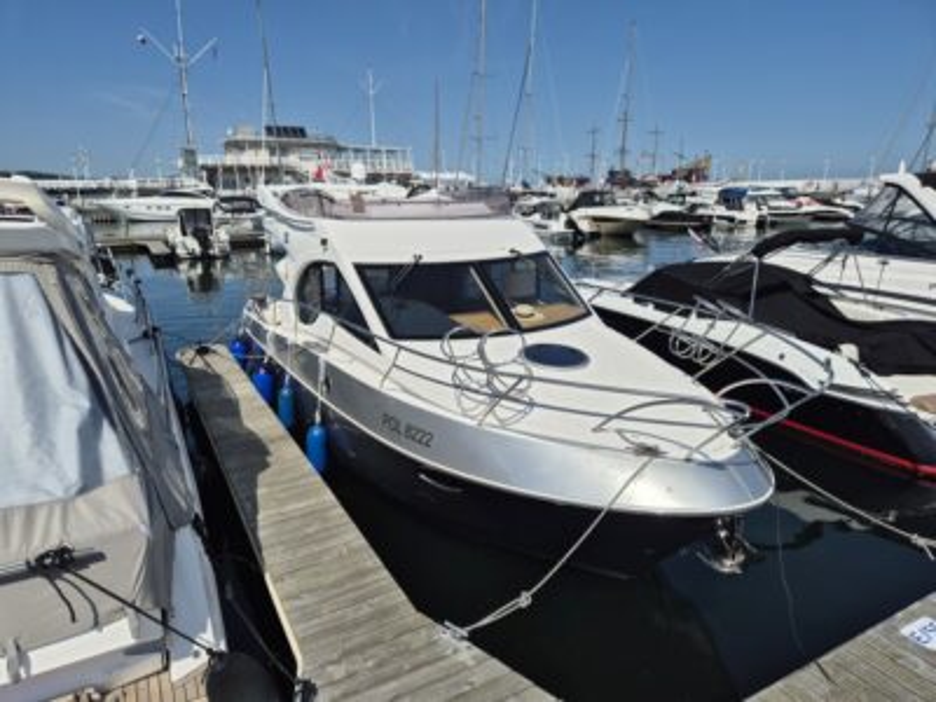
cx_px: 468
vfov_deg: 58.9
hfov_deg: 73.9
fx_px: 622
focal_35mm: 23
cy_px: 351
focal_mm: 5.4
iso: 25
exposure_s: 1/4304
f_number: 1.8
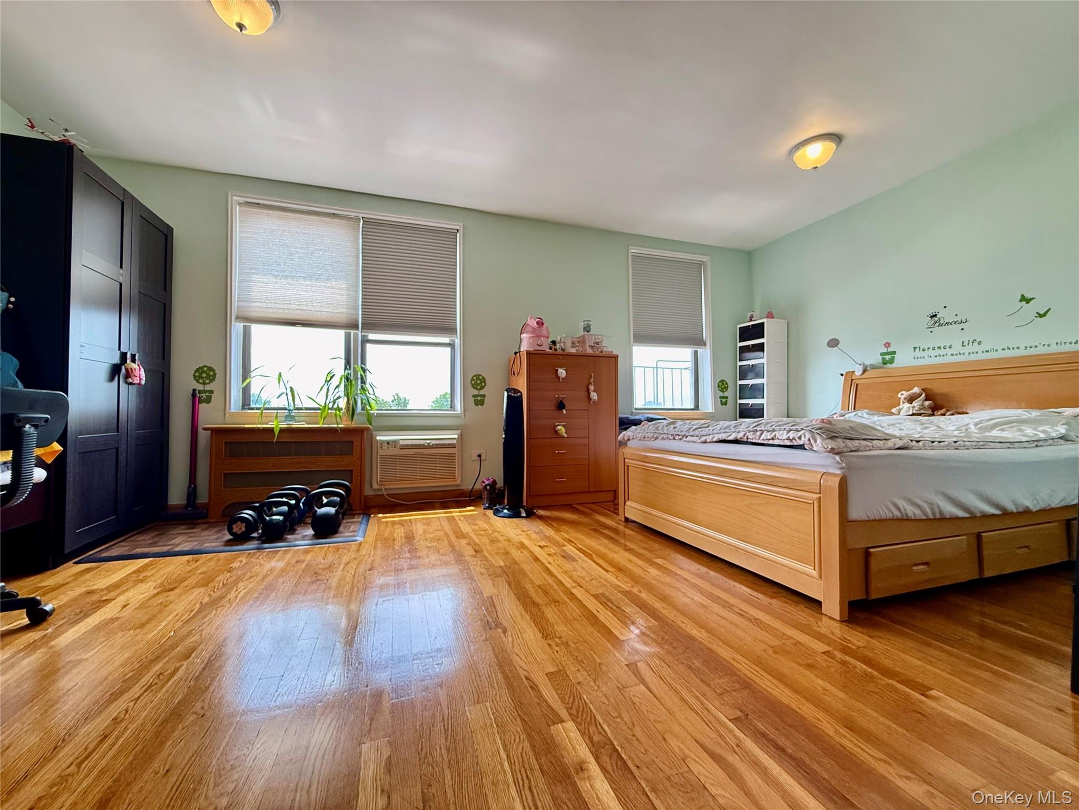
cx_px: 540
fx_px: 436
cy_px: 405
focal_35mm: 14
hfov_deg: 102.1
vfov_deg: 85.7
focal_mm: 2.22
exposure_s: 1/99
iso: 320
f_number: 2.2
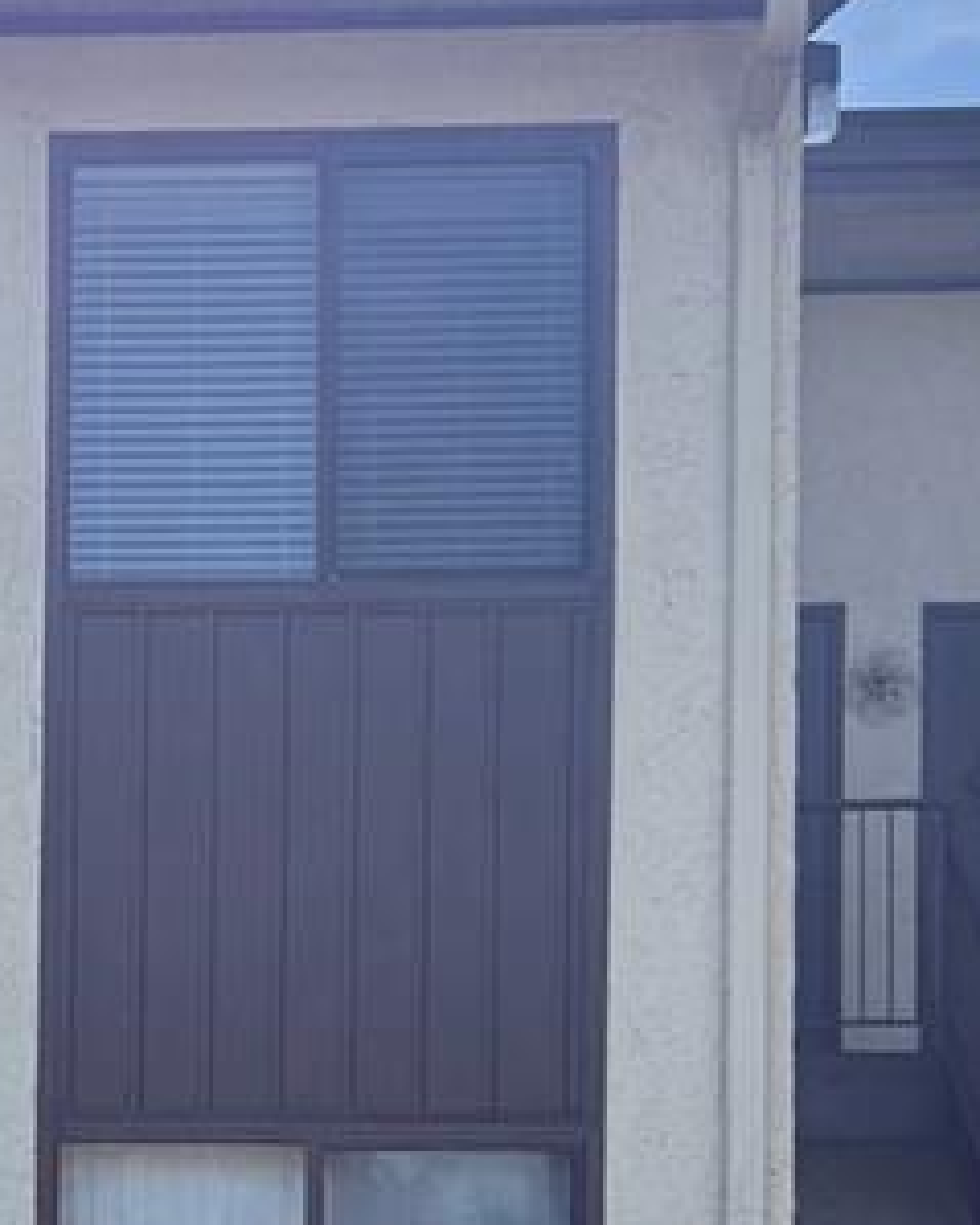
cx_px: 57
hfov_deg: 16.1
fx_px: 3410
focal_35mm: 94
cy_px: 1192
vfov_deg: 19.8
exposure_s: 1/4673
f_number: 1.78
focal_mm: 6.76
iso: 100
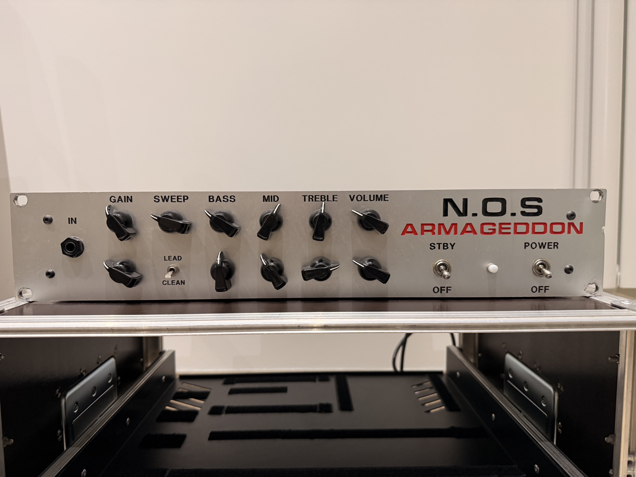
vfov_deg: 56.8
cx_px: 318
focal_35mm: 24
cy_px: 238
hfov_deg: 71.6
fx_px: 441
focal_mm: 6.76
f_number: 1.78
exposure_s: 1/50
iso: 250
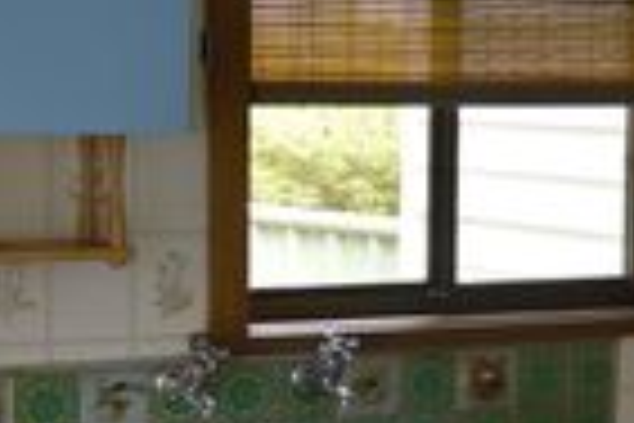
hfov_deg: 18.5
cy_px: 326
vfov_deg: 12.4
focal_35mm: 110
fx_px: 1937
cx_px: 463
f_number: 3.8
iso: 400
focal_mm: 22
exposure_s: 1/60
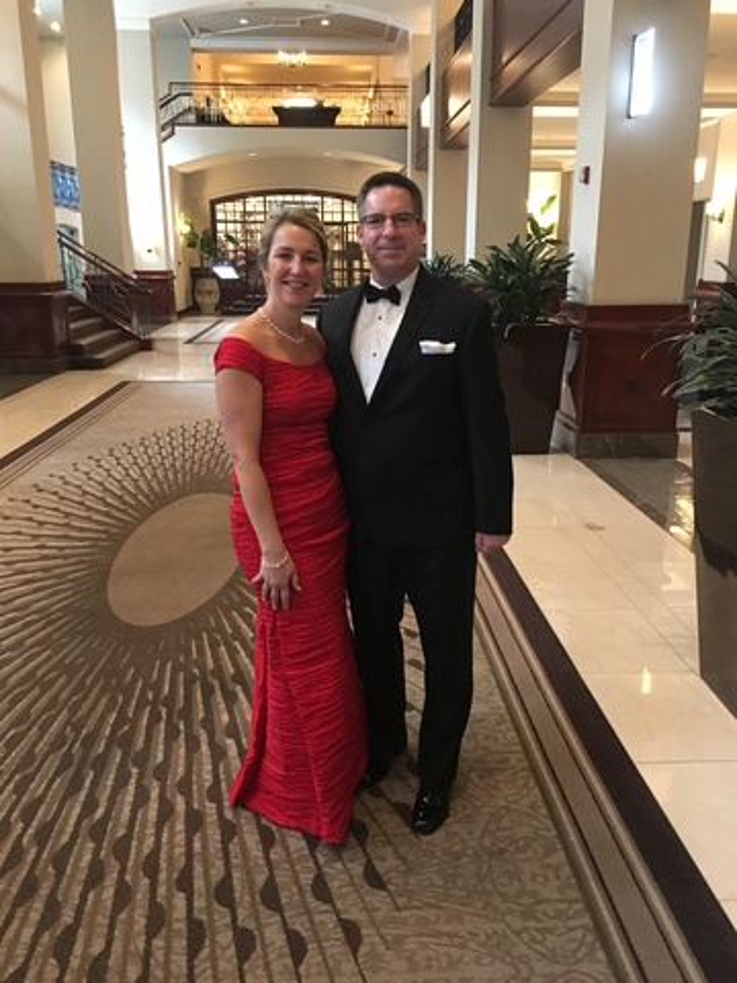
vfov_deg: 61.7
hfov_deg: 48.2
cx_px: 368
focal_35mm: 29
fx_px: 823
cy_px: 492
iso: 64
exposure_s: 1/4
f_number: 2.2
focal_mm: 4.15
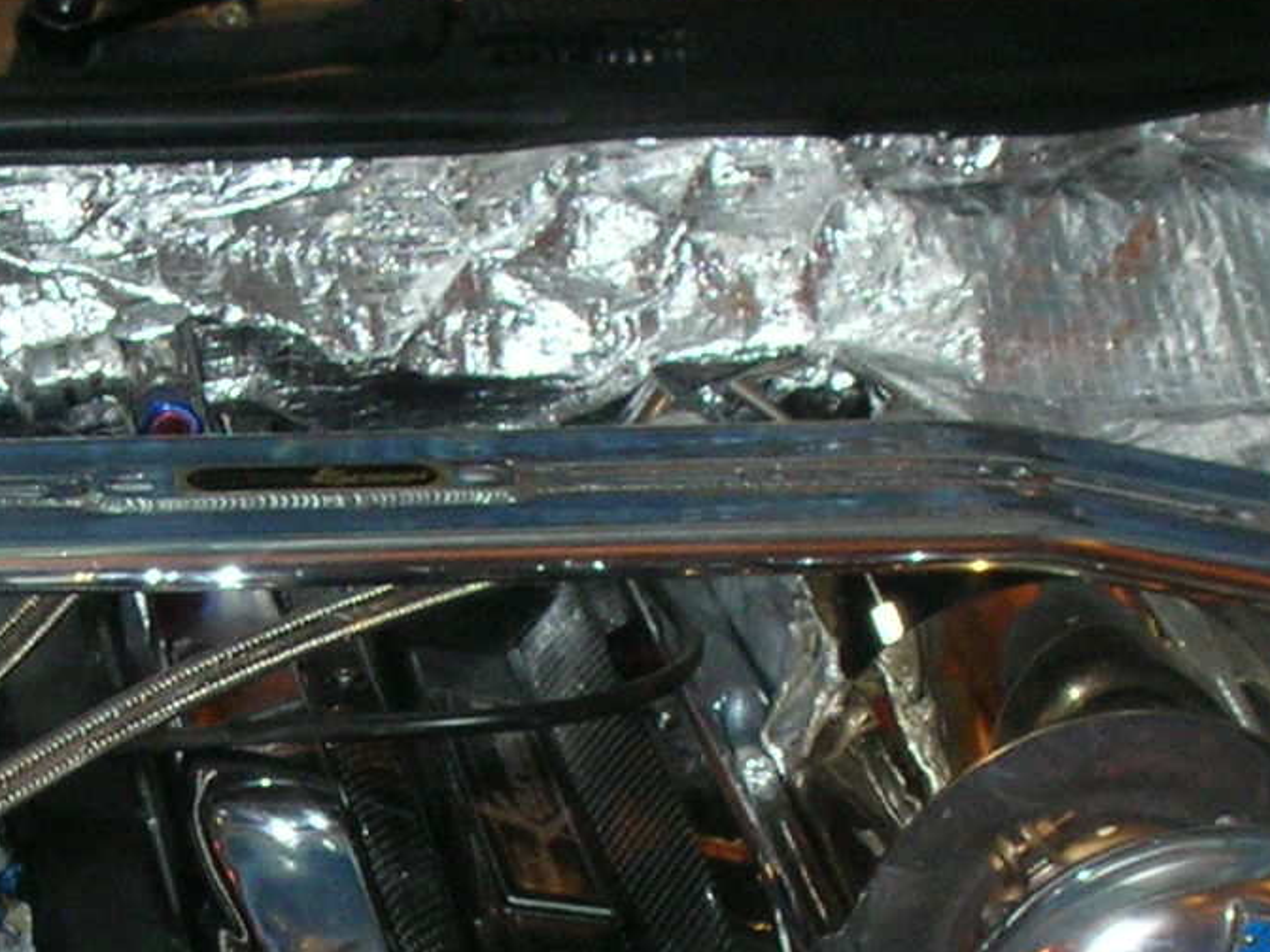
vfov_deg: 10.9
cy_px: 961
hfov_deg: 14.6
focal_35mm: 135
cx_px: 384
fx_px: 4953
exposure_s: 1/60.1
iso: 112
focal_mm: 5.8
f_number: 3
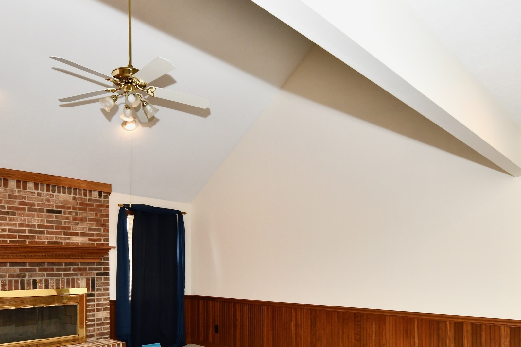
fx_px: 391
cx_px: 267
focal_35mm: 27
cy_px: 274
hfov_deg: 67.4
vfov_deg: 45.7
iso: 640
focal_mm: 14
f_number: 6.3
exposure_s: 1/60
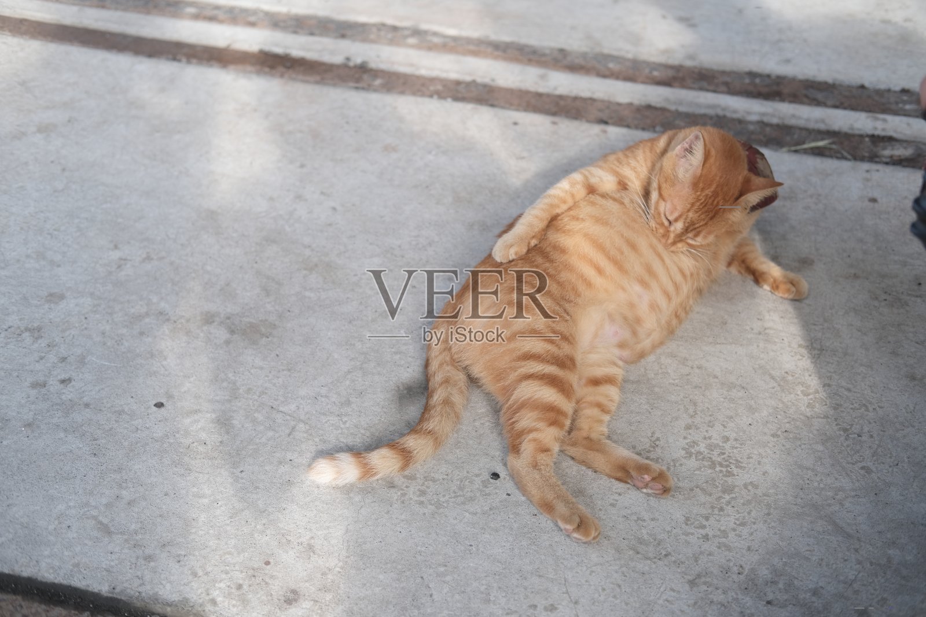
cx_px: 463
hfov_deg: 37.5
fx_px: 1363
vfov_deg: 25.5
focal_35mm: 53
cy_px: 308
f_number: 2.5
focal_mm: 35
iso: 160
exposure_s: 1/170
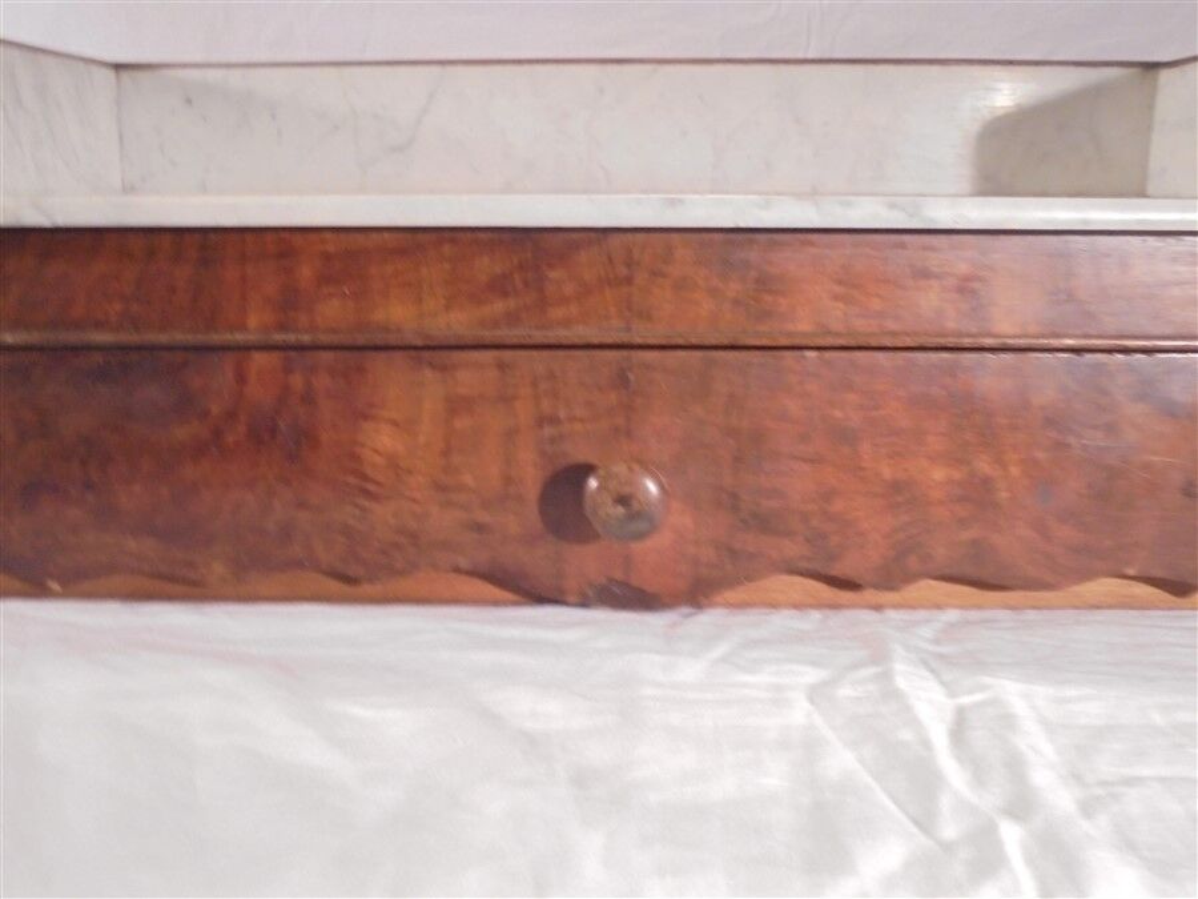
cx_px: 599
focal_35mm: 34
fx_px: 1177
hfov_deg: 54.0
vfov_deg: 41.8
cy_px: 450
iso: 400
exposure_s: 1/20
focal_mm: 6.1
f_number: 4
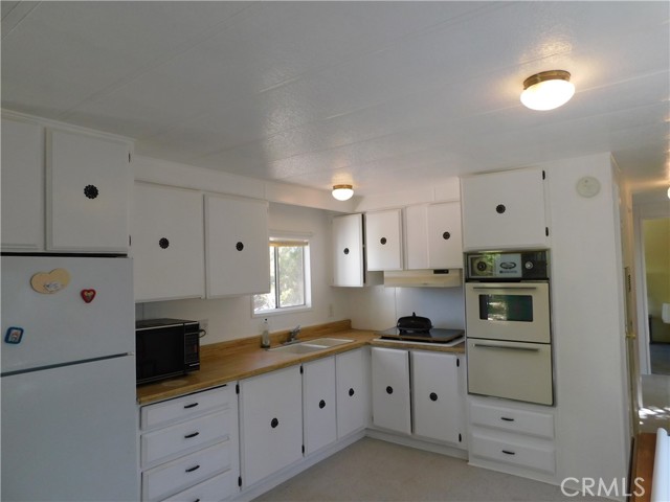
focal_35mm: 23
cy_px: 251
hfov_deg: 73.9
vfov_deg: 58.9
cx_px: 335
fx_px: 445
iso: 125
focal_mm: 4
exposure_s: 1/50
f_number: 3
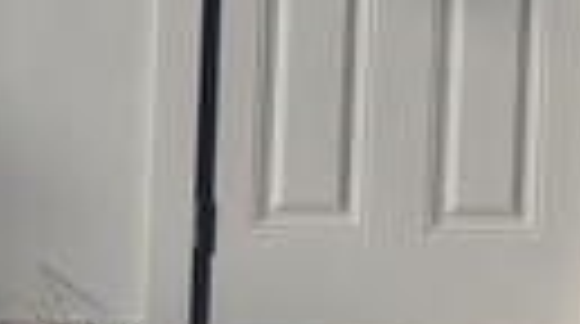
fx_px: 3805
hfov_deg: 8.6
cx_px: 818
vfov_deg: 4.8
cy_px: -430
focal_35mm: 248
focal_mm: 29
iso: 100
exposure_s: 1/200
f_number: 7.1
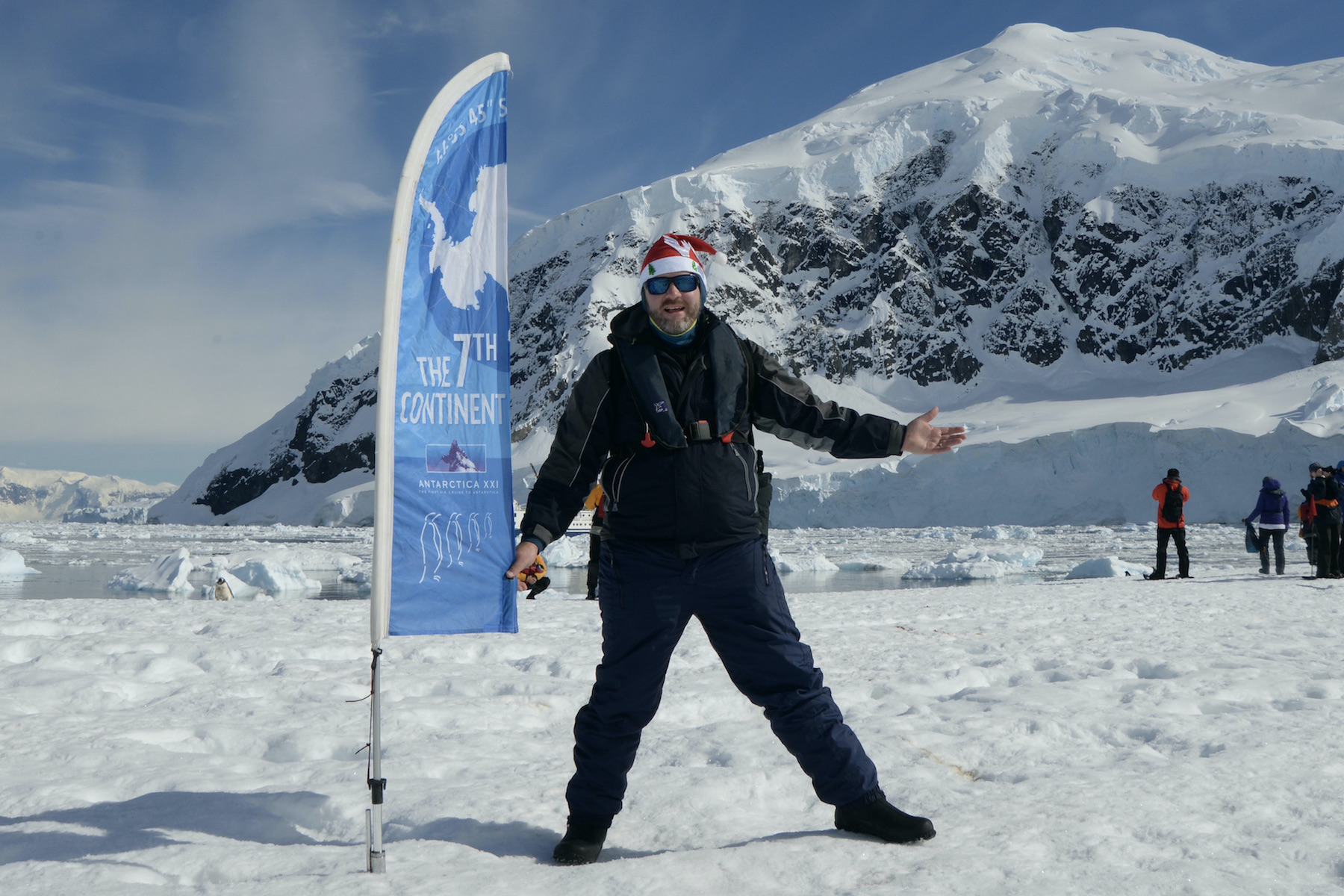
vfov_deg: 53.1
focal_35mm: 24
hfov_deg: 73.7
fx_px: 896
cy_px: 448
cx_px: 672
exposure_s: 1/800
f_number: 14
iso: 400
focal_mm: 24
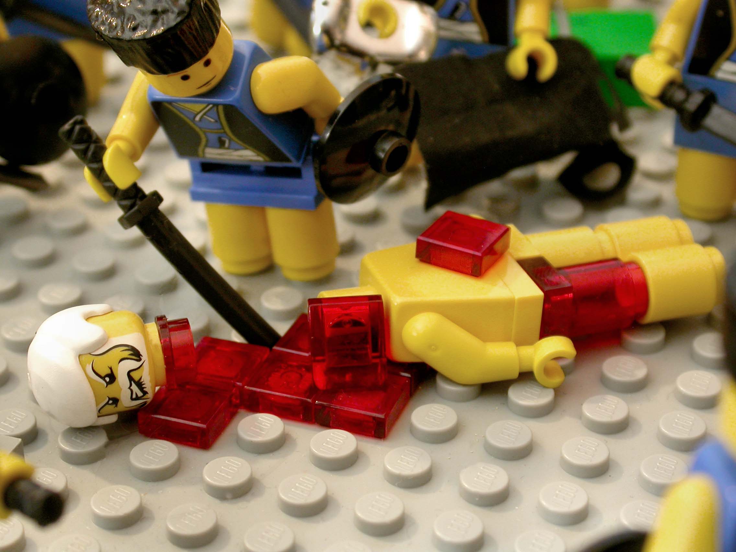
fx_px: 1935
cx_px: 368
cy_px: 276
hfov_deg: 21.5
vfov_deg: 16.2
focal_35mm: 91
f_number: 3.7
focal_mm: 18.9
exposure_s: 1/4.7
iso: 100
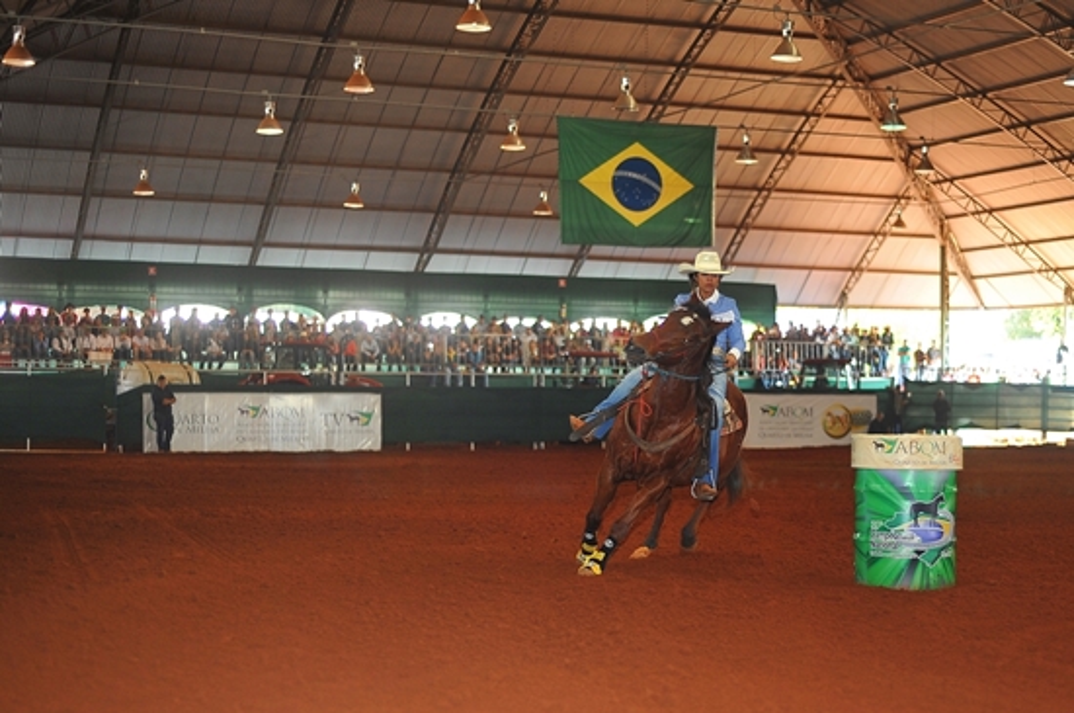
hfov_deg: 39.7
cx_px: 537
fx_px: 1489
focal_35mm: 50
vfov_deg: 26.9
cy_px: 356
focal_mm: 50
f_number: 1.8
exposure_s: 1/200
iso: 500
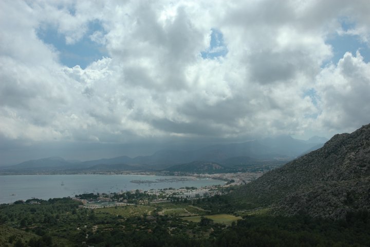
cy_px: 124
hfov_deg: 51.3
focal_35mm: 38
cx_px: 185
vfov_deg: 35.5
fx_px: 385
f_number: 11
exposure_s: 1/500
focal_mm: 25
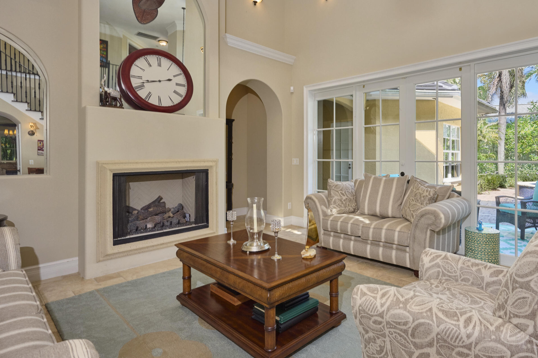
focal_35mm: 20
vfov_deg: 61.8
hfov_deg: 82.6
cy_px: 161
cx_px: 332
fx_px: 299
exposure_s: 1/320
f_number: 8
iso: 800
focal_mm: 16
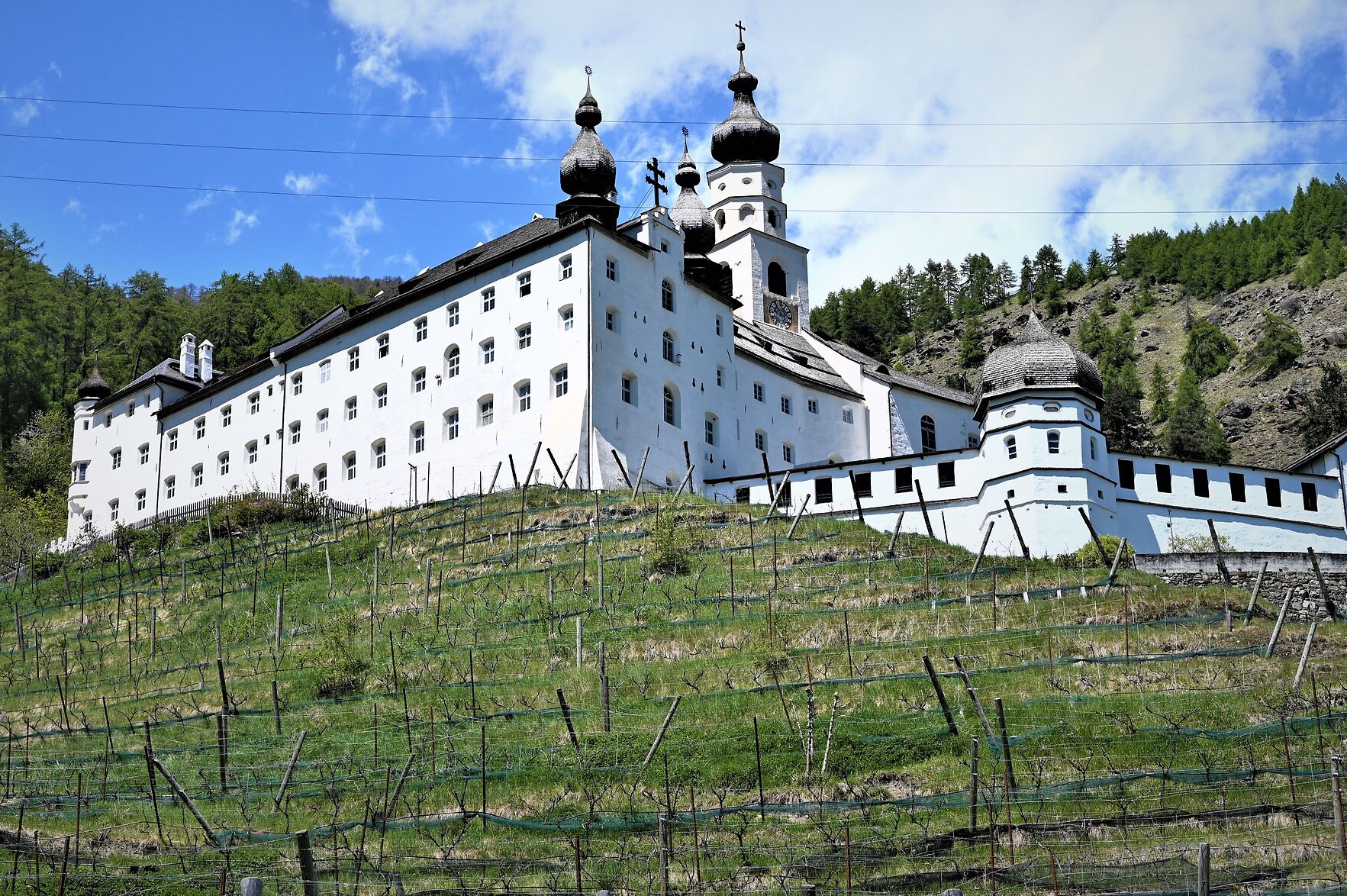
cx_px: 642
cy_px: 351
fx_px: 2542
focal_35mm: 68
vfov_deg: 20.0
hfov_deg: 29.7
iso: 100
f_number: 8
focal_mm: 50
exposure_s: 1/500
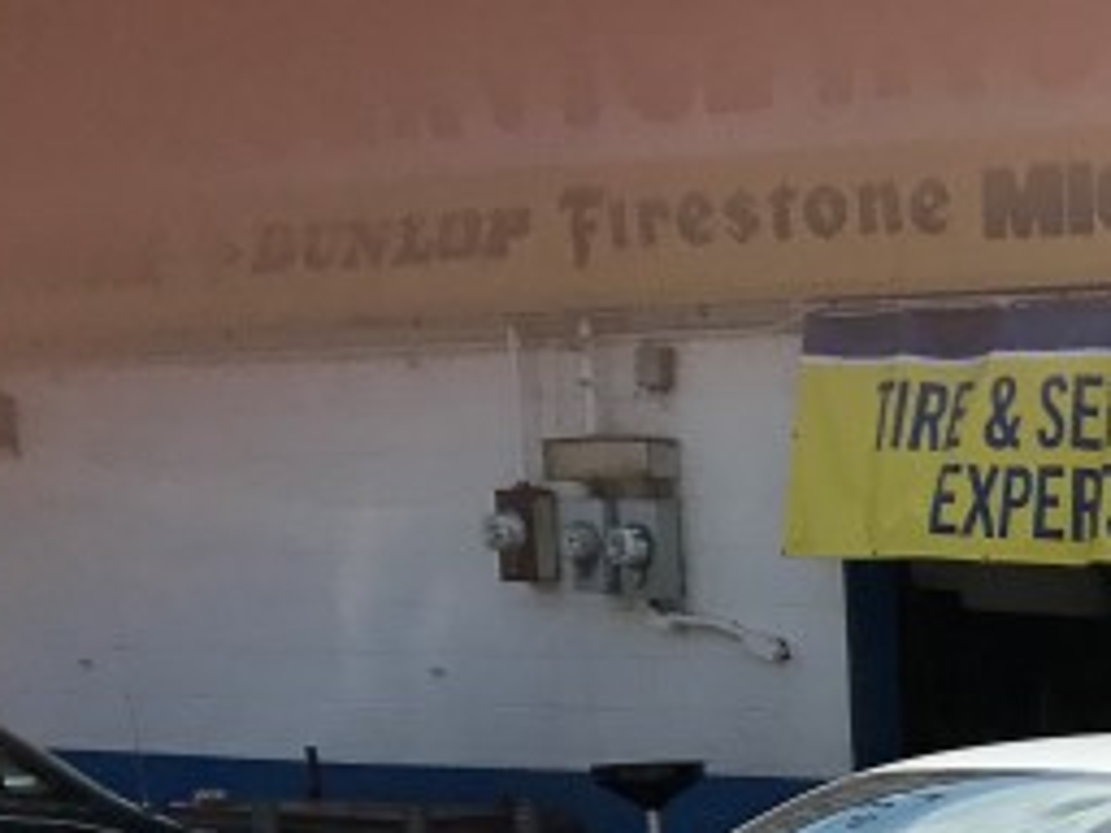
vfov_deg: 12.0
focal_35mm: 112
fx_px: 3595
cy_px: 1597
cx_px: 1953
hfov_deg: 15.3
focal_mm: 3.99
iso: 20
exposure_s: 1/4808
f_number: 1.8
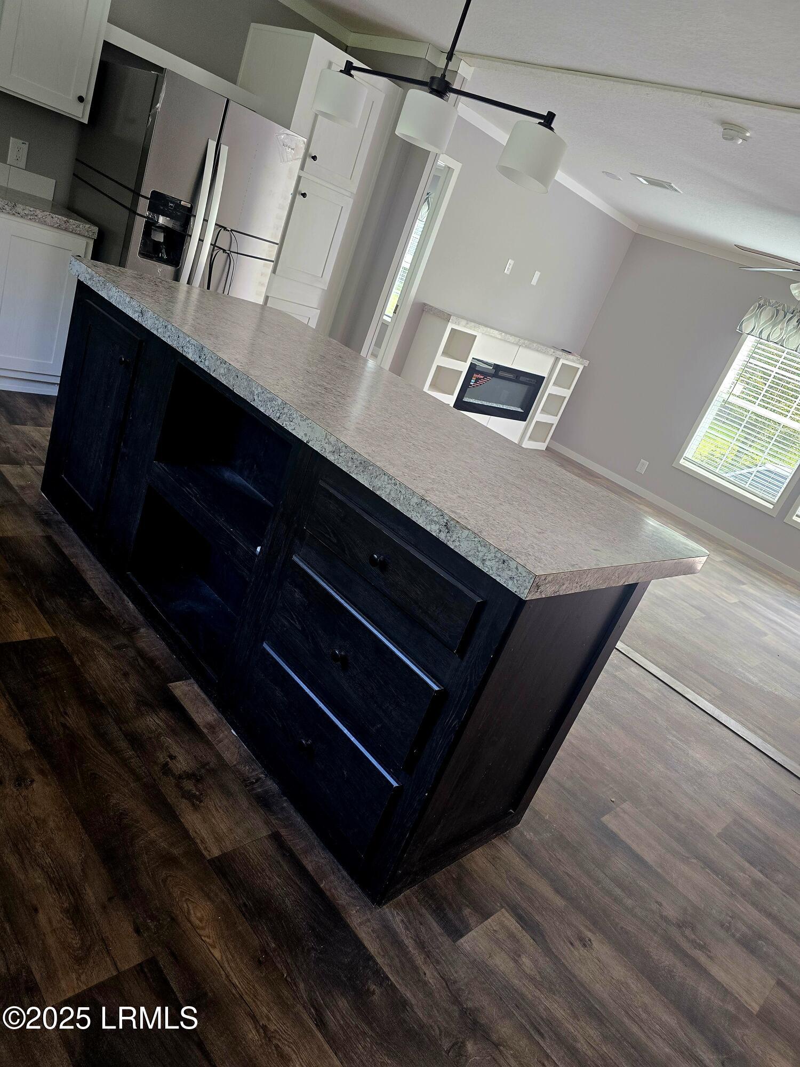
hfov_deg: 58.9
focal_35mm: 23
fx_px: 709
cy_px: 534
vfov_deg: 73.9
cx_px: 400
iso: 250
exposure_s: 1/120
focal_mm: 6.3
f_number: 1.7
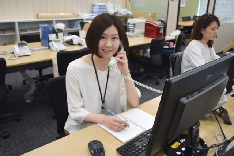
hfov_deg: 57.2
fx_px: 215
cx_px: 117
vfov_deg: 40.0
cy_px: 78
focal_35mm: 33
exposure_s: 1/15
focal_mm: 22
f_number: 3.5
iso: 100
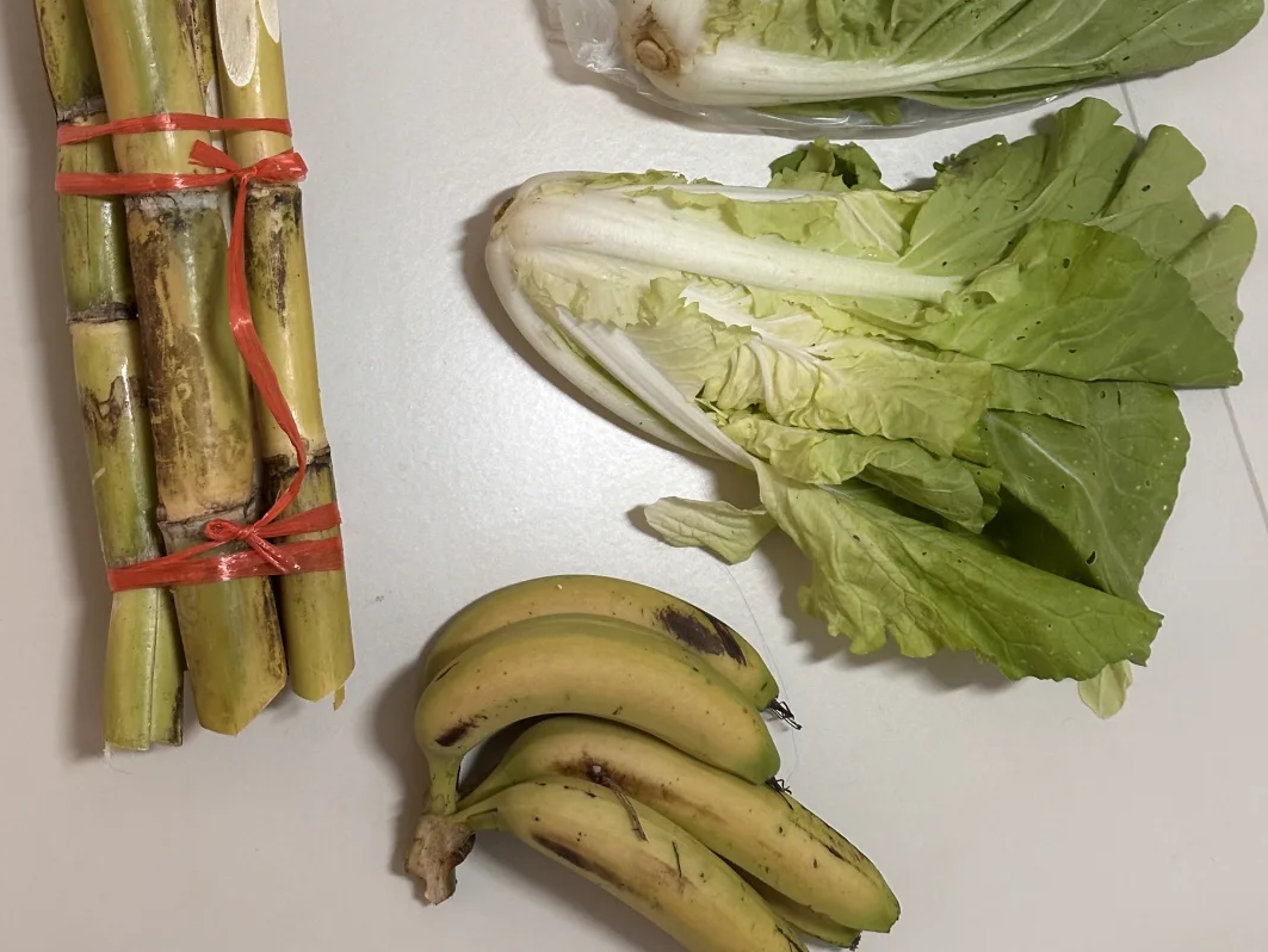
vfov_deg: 22.5
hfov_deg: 29.8
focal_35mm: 65
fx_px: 2382
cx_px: 633
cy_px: 336
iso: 250
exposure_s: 1/60
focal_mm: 6.86
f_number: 1.78
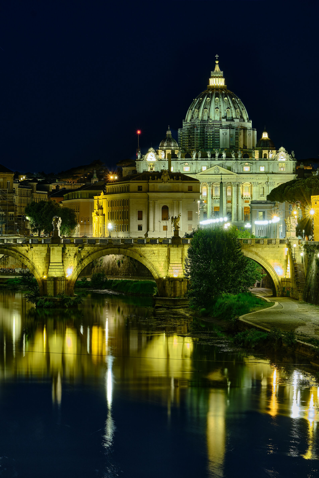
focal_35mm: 136
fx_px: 1808
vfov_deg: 15.1
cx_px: 160
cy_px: 239
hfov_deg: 10.1
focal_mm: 90.6
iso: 160
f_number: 11
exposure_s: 40
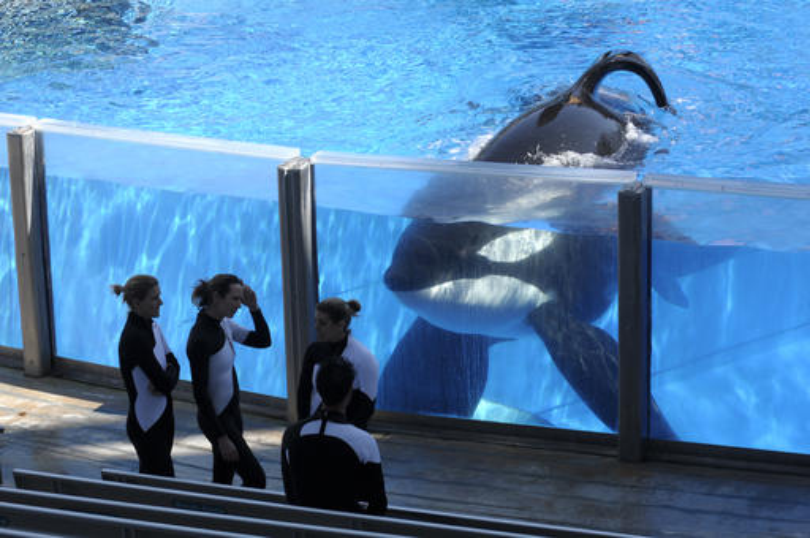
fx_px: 2359
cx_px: 405
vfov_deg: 13.0
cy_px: 269
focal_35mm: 105
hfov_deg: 19.5
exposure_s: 1/800
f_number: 5.6
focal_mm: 70
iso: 250
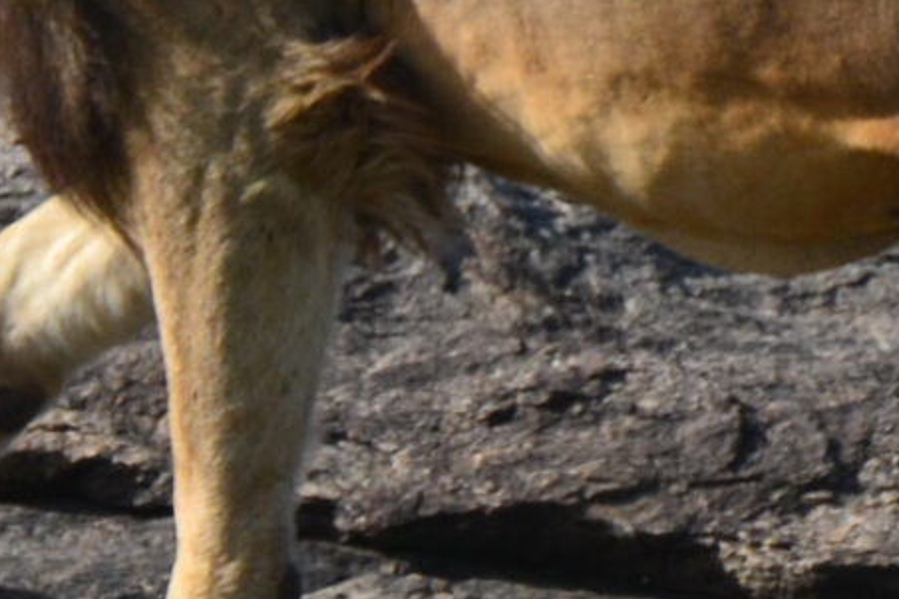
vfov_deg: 0.5
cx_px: 804
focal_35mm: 2551
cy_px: -198
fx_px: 63677
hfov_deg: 0.8
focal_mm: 300
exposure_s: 1/500
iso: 400
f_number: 11
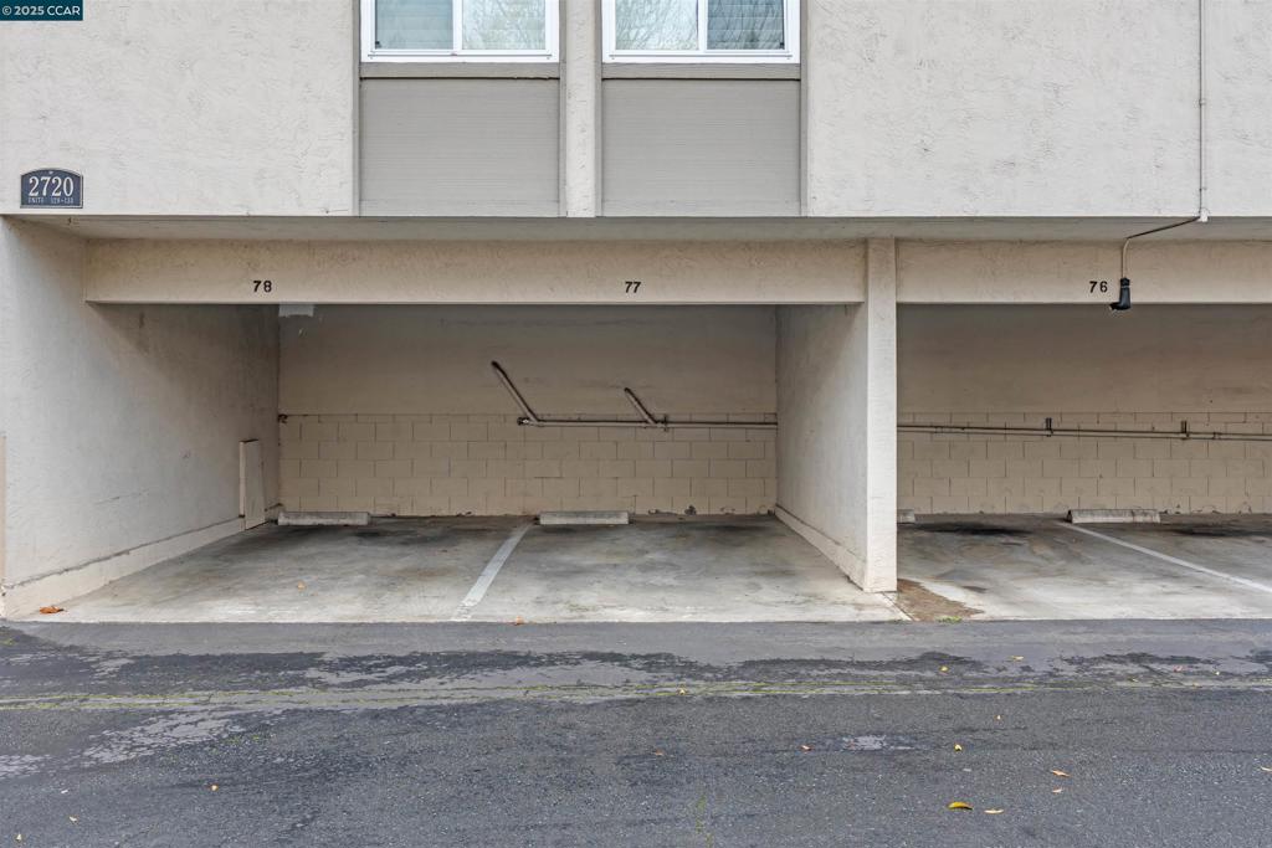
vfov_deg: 37.9
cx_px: 636
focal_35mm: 35
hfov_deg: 54.4
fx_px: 1237
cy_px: 424
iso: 100
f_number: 8
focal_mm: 35
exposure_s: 1/3
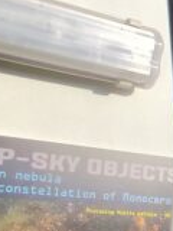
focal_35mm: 102
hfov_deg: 12.1
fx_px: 680
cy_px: 170
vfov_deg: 19.1
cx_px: 396
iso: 50
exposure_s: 1/1464
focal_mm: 1.65
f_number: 2.2
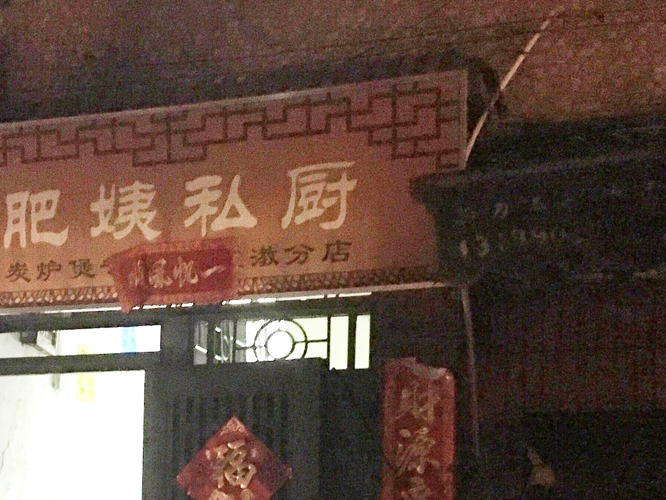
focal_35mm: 65
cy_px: 504
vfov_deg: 21.7
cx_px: 187
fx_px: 1250
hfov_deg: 29.5
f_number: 2.2
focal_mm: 4.15
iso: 800
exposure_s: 1/17
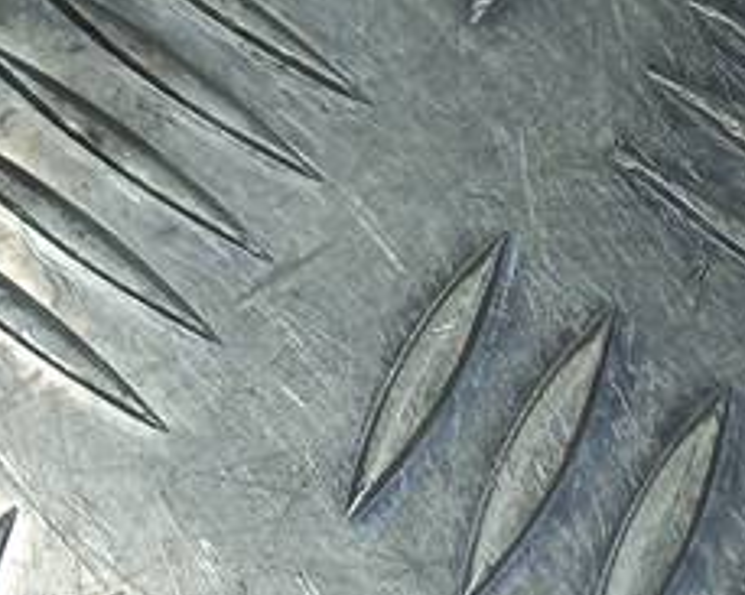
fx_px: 2402
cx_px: -794
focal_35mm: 109
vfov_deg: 12.8
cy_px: -497
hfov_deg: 14.4
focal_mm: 4.6
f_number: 1.8
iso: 25
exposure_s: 1/100
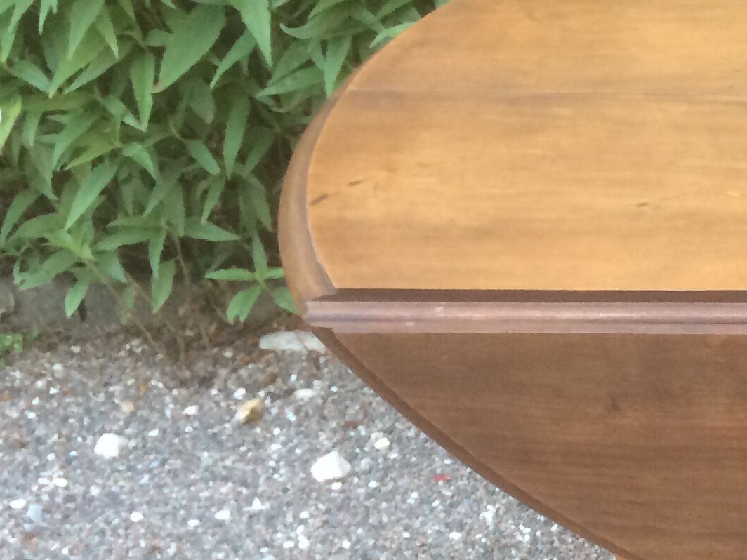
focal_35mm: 89
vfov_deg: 16.6
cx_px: 1130
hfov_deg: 19.2
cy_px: 366
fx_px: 1921
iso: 100
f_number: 2.2
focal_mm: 4.15
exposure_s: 1/33
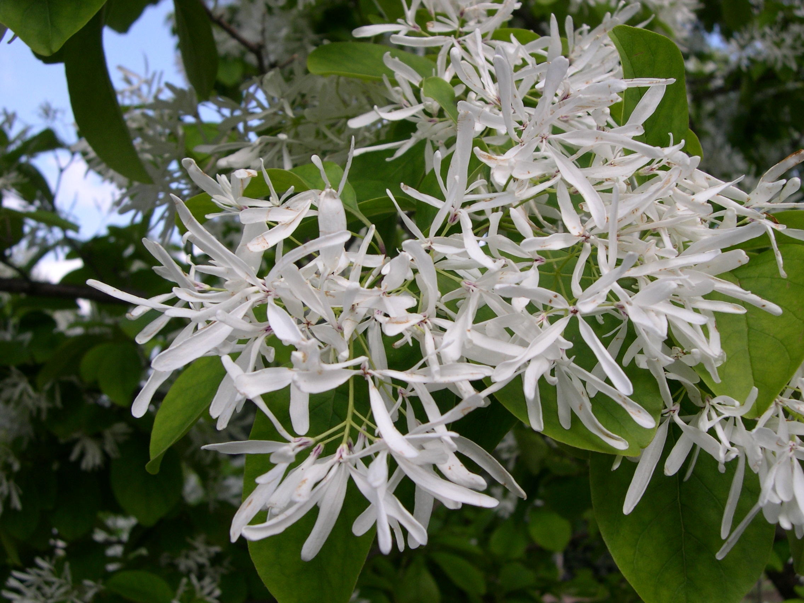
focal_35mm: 38
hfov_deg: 49.0
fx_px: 883
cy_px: 302
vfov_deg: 37.7
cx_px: 402
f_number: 7.6
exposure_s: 1/96
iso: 100
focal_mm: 8
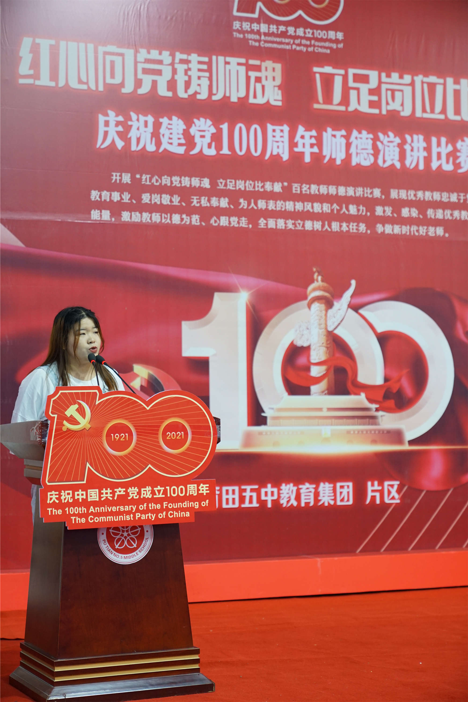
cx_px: 234
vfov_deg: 28.8
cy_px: 351
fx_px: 1365
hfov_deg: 19.5
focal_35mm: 70
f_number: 2.8
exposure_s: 1/80
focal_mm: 70
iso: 1000
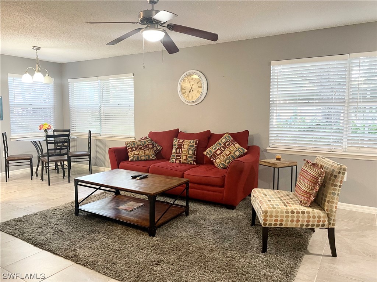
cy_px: 141
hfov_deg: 67.3
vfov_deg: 53.1
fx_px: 283
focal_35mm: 26
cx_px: 188
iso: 250
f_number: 1.6
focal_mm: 4.2
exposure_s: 1/60
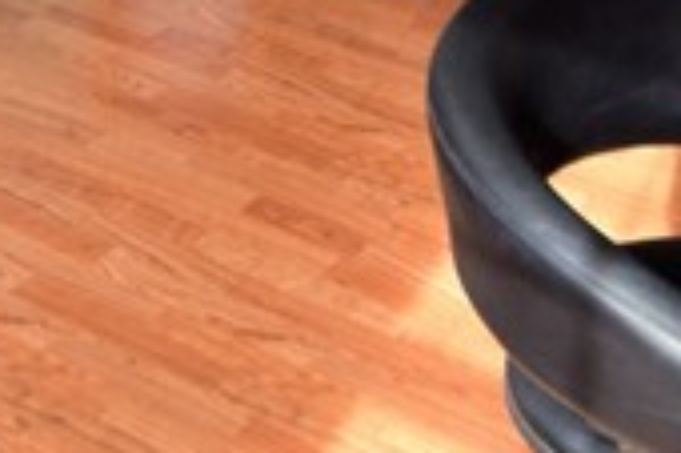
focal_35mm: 96
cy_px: -381
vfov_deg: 12.8
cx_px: 4
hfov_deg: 20.6
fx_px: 1814
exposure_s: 1/125
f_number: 5.6
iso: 400
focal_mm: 10
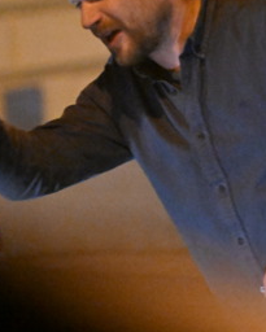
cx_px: 158
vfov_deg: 7.3
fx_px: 2587
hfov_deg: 5.9
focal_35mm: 263
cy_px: 92
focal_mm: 104
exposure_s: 1/100
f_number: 2.8
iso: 25600
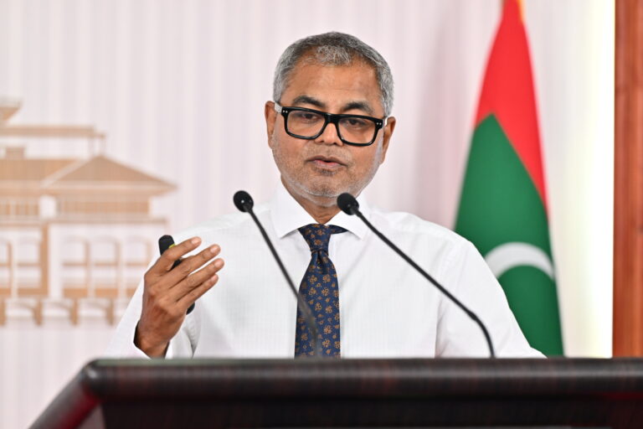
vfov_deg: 6.9
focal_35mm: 200
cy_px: 214
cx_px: 322
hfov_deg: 10.3
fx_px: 3572
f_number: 4
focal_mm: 200
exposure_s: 1/200
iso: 1600
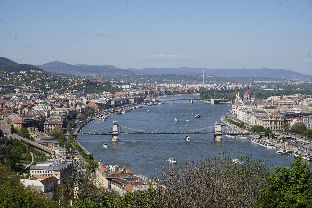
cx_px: 156
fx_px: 650
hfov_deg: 27.0
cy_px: 104
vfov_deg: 18.2
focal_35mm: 75
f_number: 14
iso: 100
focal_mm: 50
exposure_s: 1/125
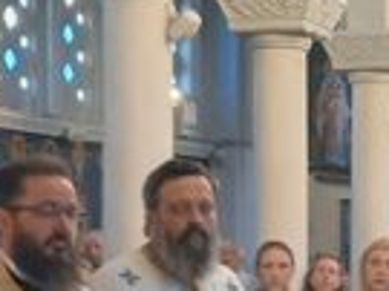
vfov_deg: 10.6
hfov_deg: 13.8
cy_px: 295
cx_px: 461
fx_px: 1561
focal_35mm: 139
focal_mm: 4.6
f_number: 2
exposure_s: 1/25
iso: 250
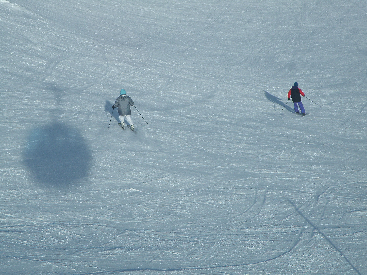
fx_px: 1156
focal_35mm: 109
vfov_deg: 13.6
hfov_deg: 18.0
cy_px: 138
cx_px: 184
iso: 64
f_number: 5.6
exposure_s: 1/640
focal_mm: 19.38
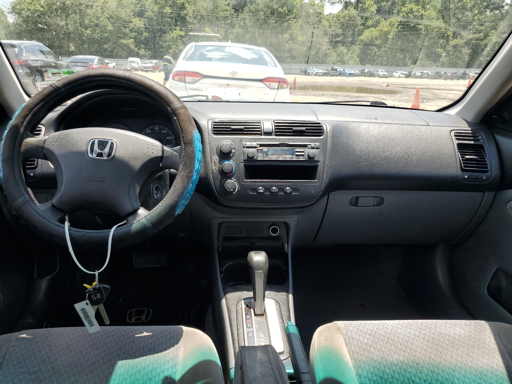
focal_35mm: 26
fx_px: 385
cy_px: 192
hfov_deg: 67.3
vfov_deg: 53.1
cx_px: 256
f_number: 1.5
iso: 50
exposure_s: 1/909
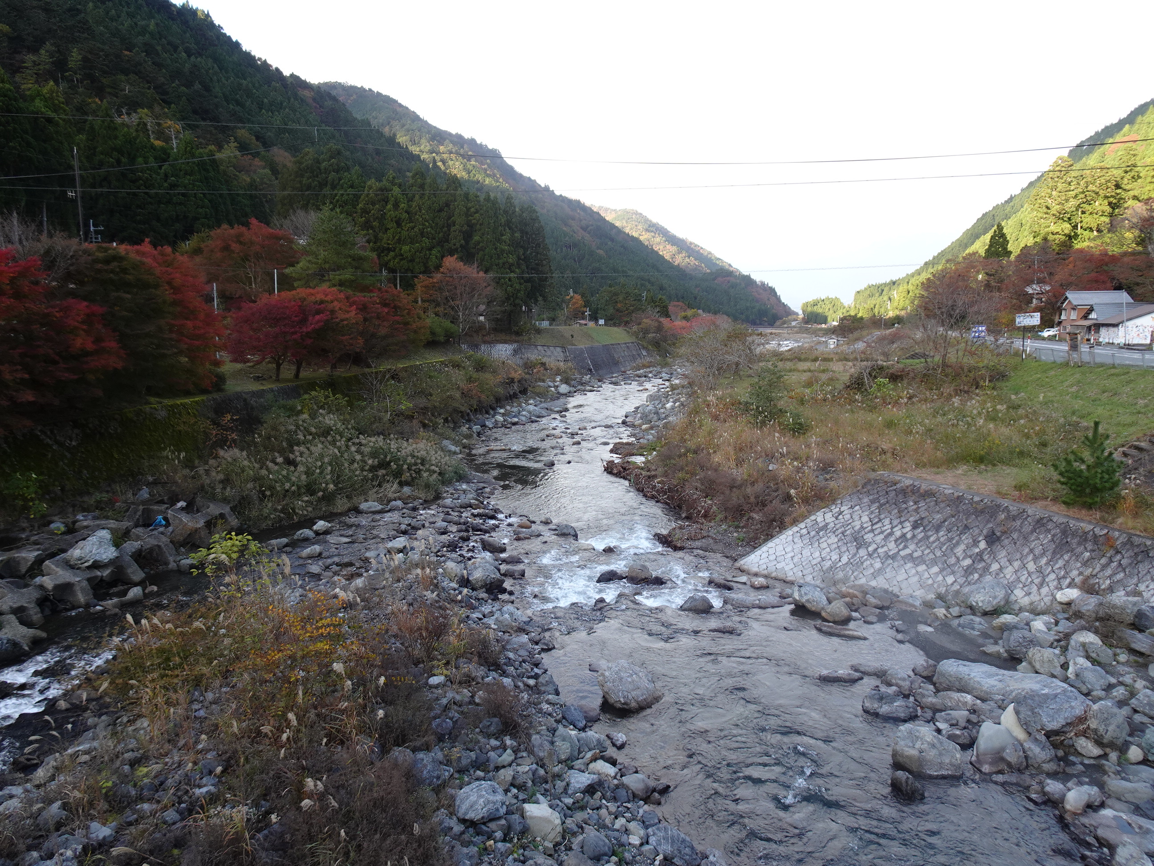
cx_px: 577
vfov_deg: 56.8
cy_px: 433
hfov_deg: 71.6
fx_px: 800
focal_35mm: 24
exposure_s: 1/100
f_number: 3.5
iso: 80
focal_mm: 4.25
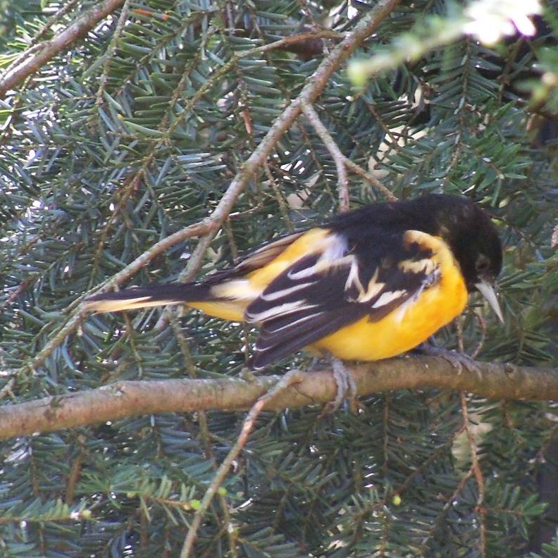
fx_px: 11398
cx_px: 377
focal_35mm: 625
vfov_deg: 2.8
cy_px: 279
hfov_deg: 2.8
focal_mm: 62
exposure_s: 1/125
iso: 400
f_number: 4.8
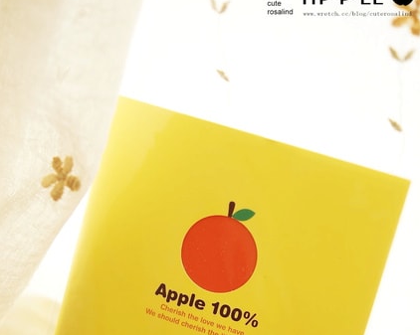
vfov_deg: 20.2
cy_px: 281
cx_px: 210
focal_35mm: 75
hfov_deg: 25.5
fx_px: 928
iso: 100
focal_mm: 35
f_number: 1.8
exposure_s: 1/160
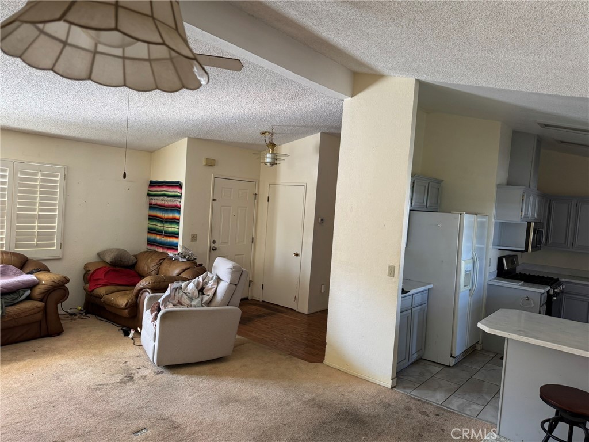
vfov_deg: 56.8
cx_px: 294
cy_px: 221
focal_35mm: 24
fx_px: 408
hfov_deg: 71.6
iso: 200
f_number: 1.78
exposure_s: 1/80
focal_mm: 6.76
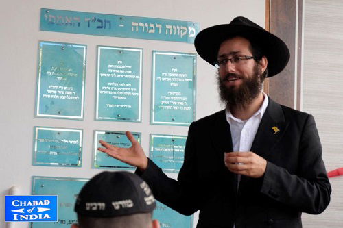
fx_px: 667
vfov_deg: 19.4
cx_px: 172
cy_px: 114
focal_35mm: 70
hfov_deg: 28.9
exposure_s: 1/60
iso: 1600
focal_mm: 46.7
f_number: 5.6
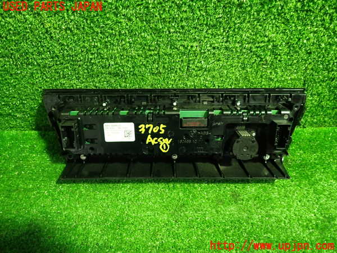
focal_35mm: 25
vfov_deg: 54.9
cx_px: 168
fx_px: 243
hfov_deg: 69.4
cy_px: 126
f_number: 2
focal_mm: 4.5
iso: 500
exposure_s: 1/30
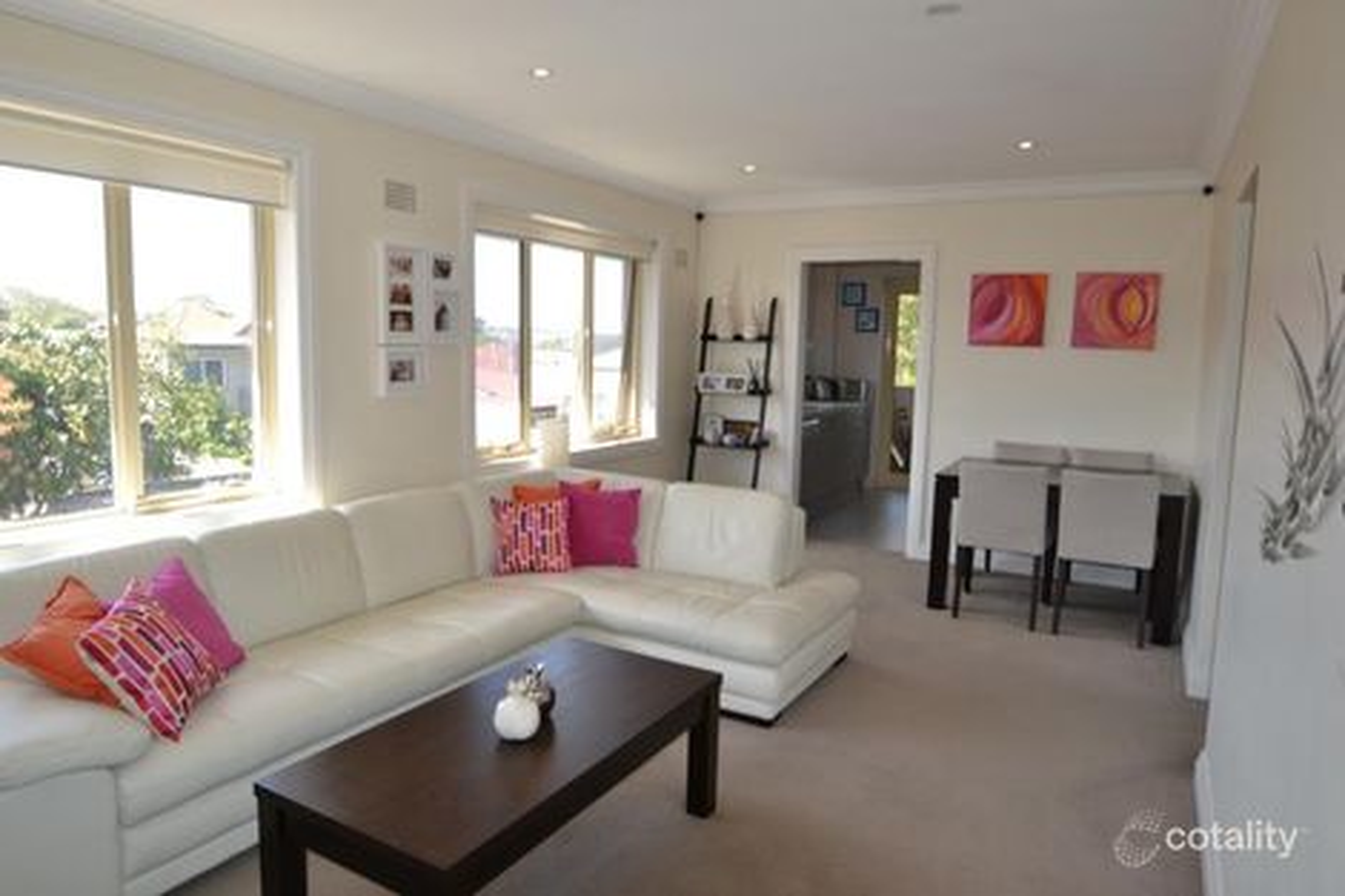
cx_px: 672
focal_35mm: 22
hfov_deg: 77.3
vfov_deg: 56.1
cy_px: 448
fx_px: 840
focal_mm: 15
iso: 110
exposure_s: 1/125
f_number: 4
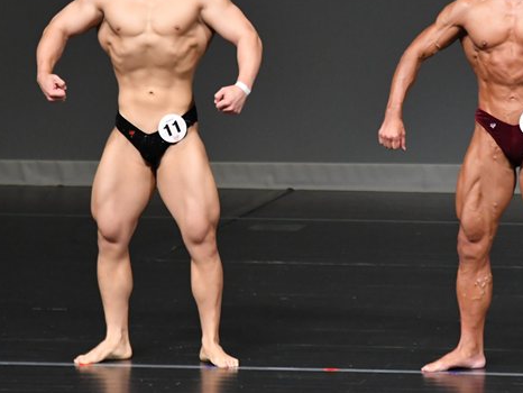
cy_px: 130
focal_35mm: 551
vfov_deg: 2.7
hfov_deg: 3.6
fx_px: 8329
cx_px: 353
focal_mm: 230
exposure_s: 1/400
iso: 4000
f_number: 5.6
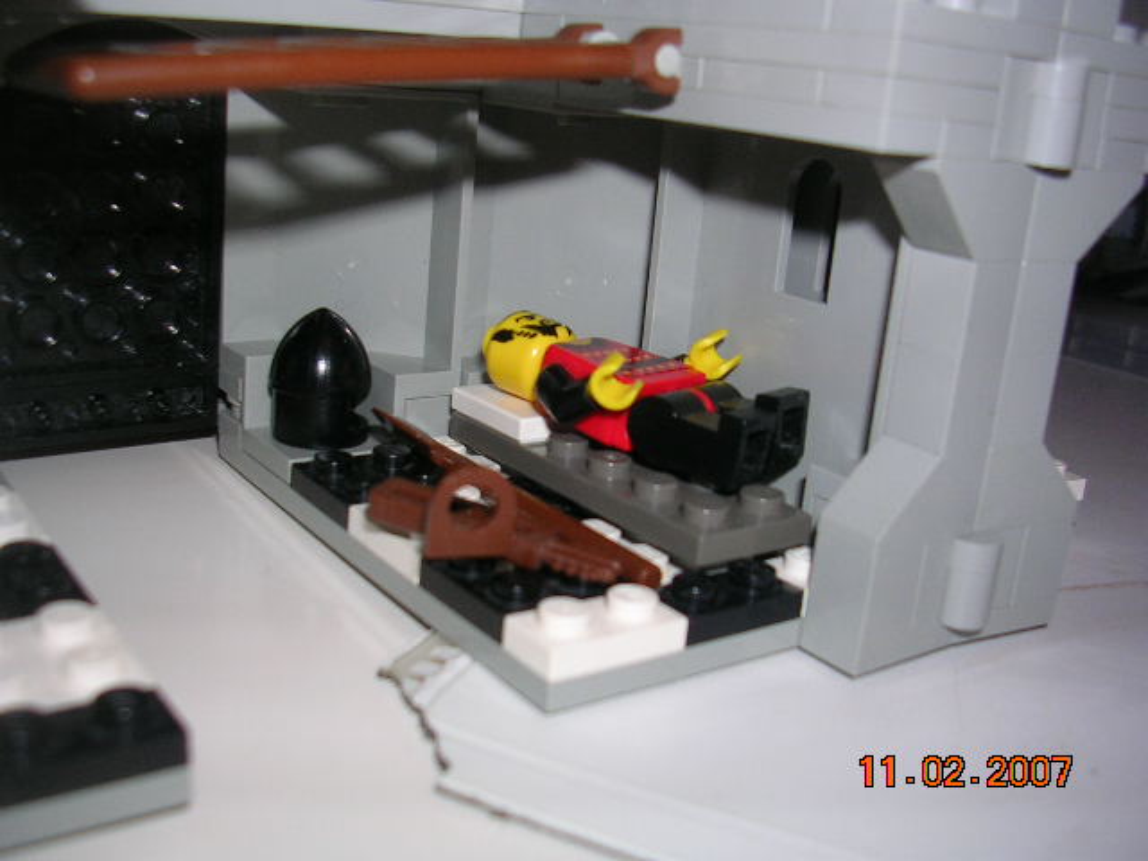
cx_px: 574
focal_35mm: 38
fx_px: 1260
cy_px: 430
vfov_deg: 37.7
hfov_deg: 49.0
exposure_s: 1/60.1
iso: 50
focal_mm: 5.8
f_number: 2.8
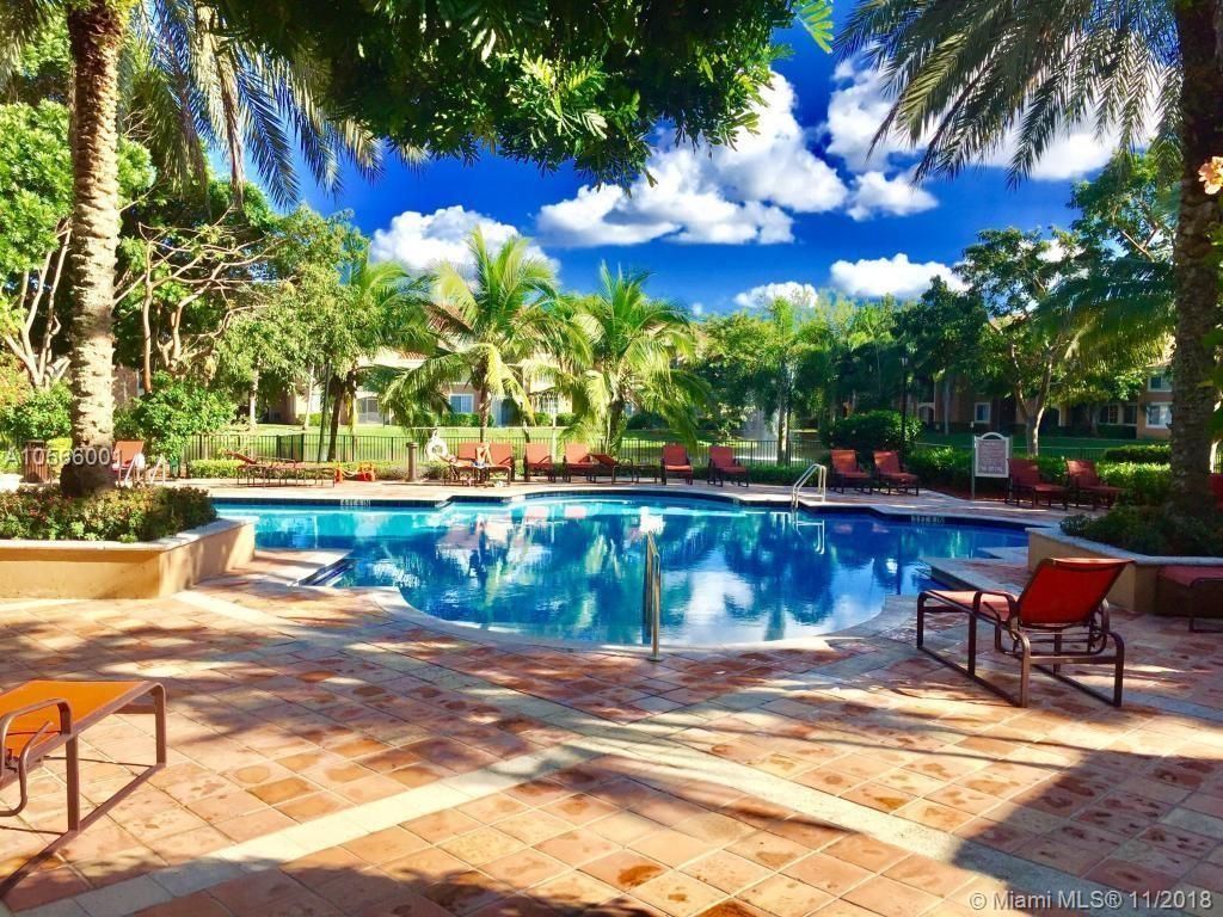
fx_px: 1025
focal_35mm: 29
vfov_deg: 48.2
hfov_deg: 61.7
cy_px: 458
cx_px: 612
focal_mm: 4.15
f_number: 2.2
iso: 32
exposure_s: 1/1582
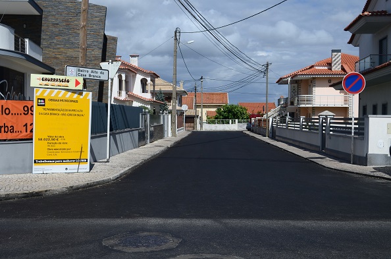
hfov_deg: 45.1
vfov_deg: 30.7
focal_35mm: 44
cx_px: 196
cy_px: 130
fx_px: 471
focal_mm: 29
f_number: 9
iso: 100
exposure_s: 1/320
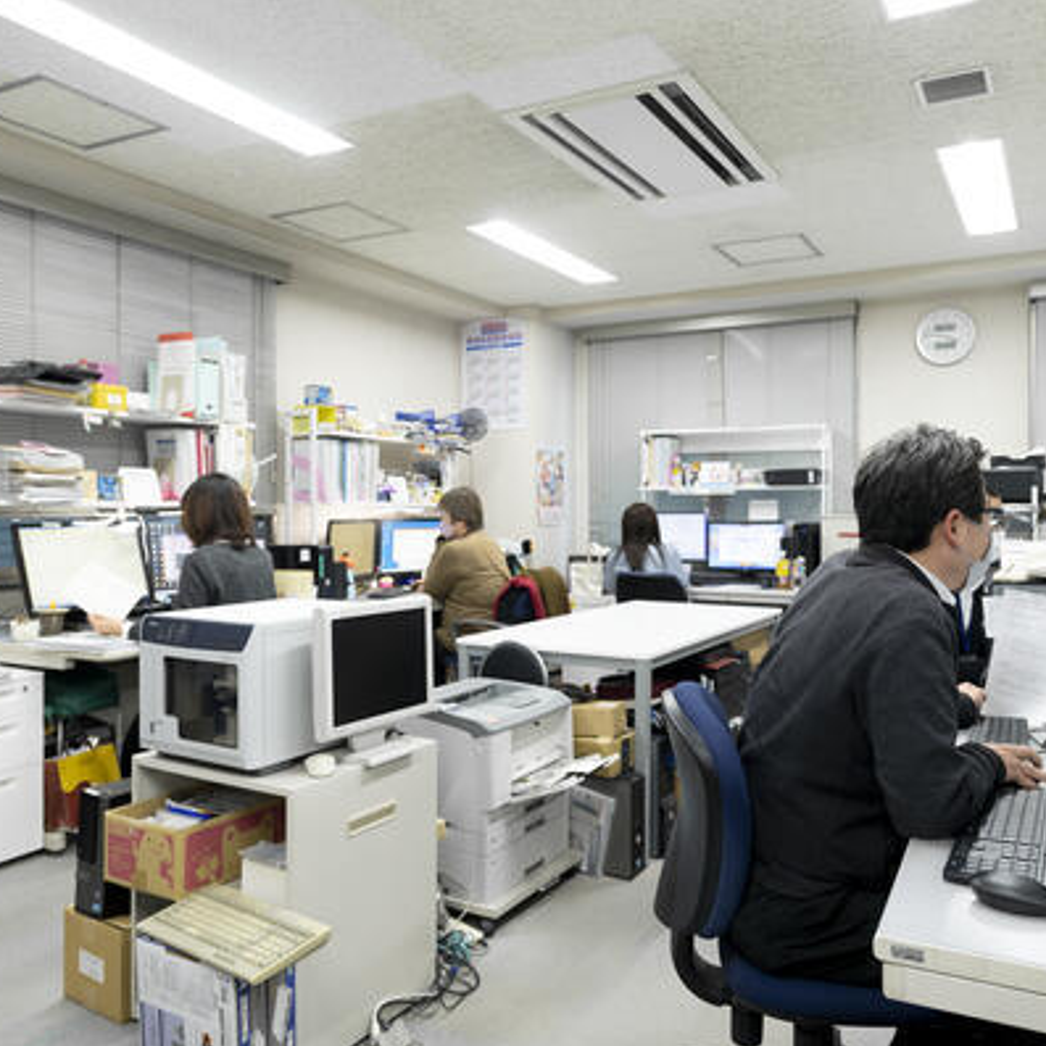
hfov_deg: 58.8
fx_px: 923
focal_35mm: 27
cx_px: 603
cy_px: 524
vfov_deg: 59.1
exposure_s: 1/125
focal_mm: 21
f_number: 3.2
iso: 1000
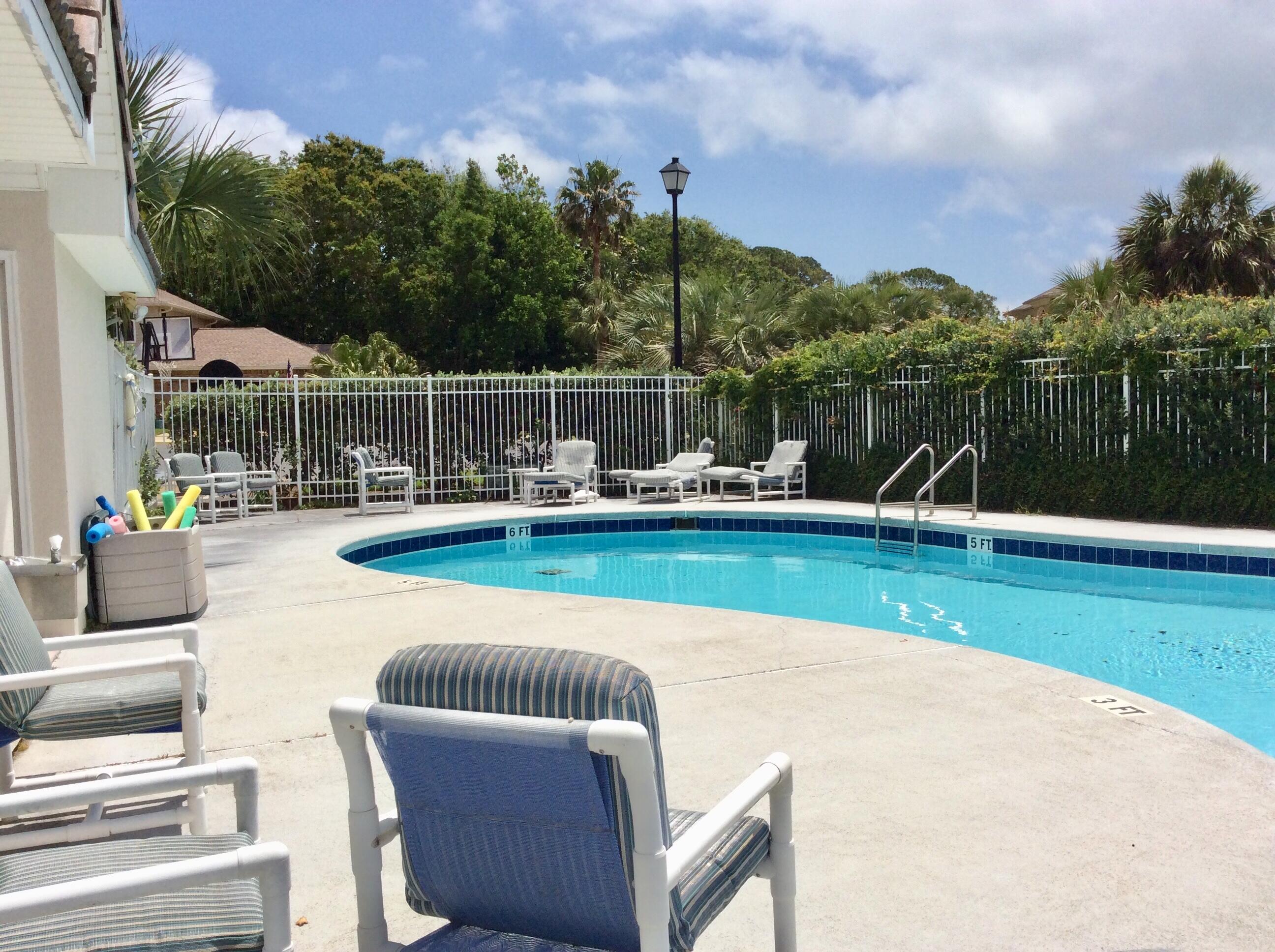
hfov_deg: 56.9
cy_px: 476
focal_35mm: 32
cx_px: 638
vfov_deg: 44.1
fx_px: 1177
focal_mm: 3.3
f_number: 2.4
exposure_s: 1/3367
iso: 32
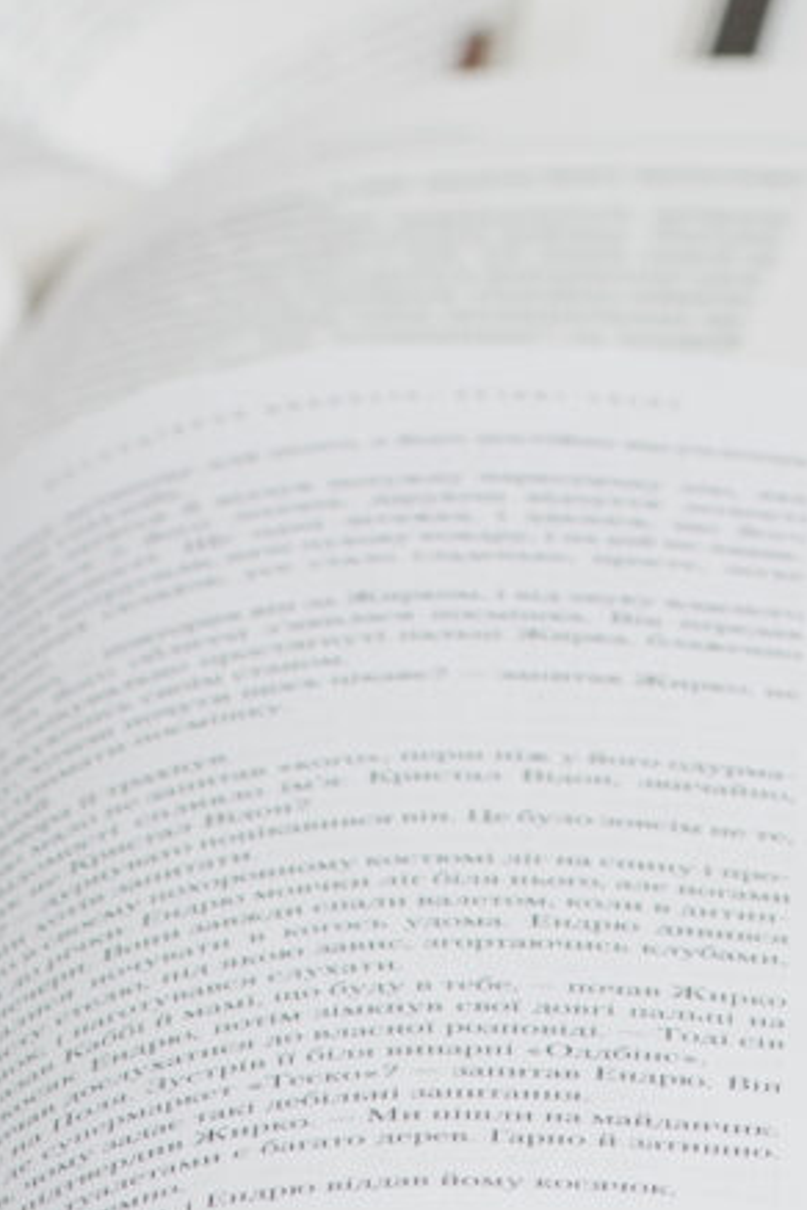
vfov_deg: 3.3
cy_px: -1511
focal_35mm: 614
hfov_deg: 2.2
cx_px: 1094
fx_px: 20644
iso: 160
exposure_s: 1/160
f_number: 6.3
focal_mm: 105
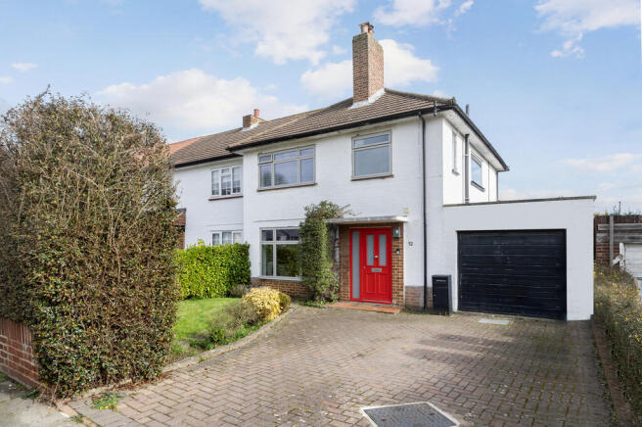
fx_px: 338
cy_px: 214
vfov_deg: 64.4
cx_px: 321
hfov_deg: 87.0
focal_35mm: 19
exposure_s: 1/50
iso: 250
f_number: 16
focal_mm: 19
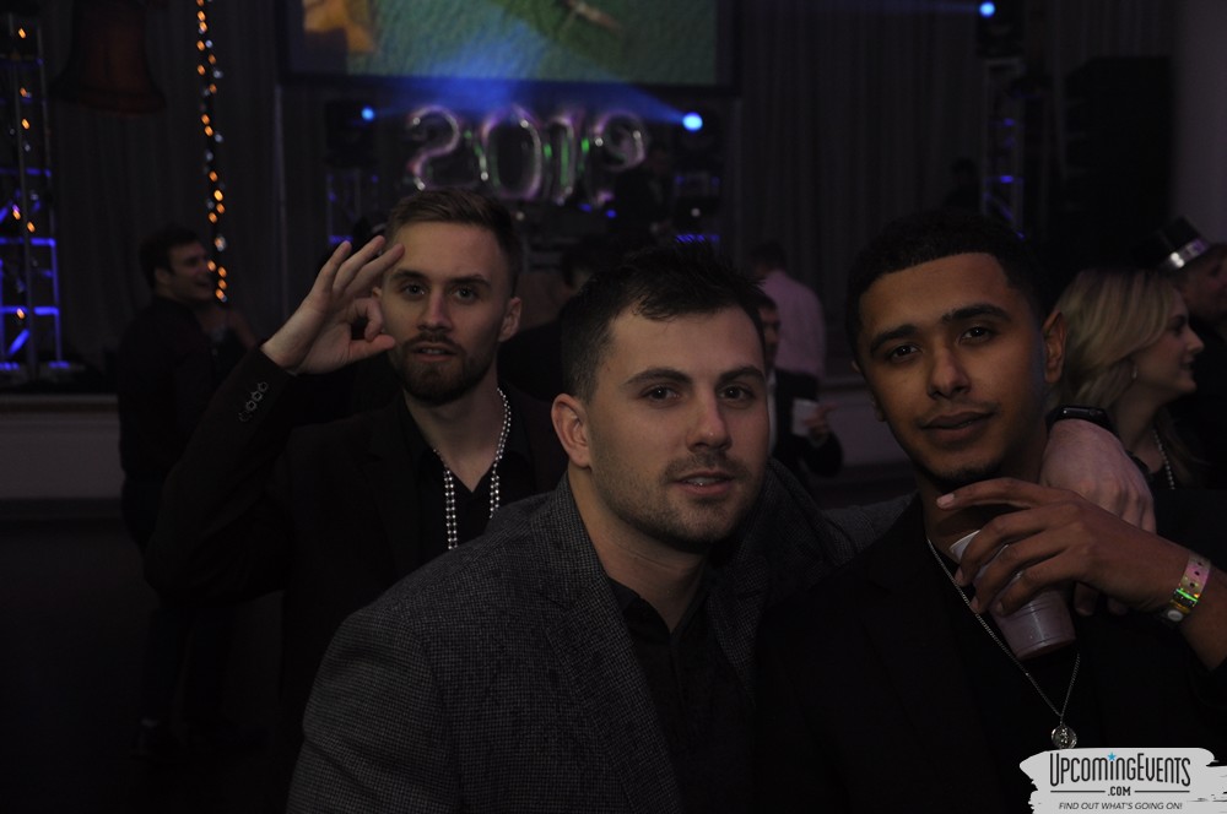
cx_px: 614
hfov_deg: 35.1
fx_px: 1940
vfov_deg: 23.7
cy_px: 407
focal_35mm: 57
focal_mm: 38
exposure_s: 1/60
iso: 400
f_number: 5
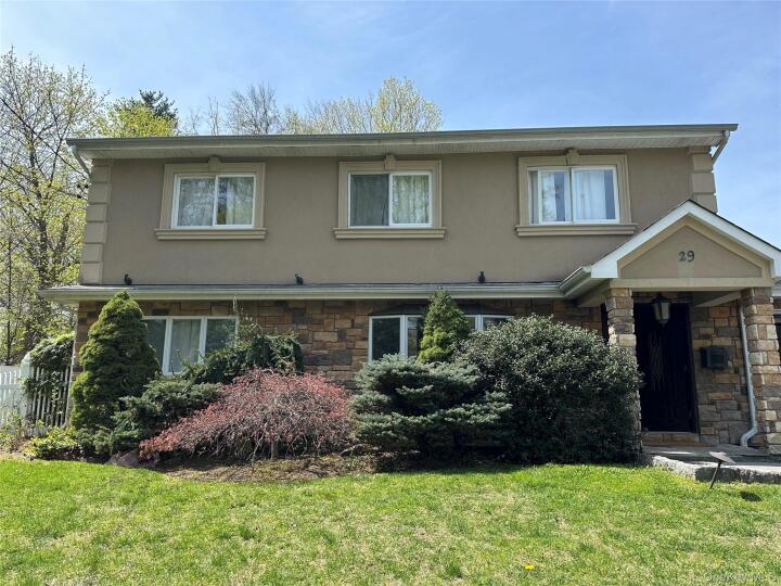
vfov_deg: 56.8
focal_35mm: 24
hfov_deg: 71.6
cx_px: 390
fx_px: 541
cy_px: 293
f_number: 1.78
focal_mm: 6.86
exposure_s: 1/2070
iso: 80
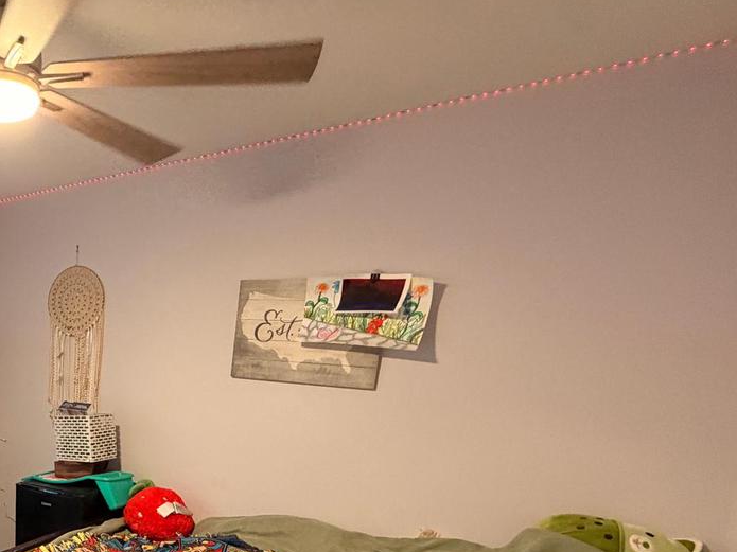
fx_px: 617
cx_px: 16
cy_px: 443
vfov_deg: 45.7
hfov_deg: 50.9
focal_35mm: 29
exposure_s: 1/60
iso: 400
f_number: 2.2
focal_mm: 2.22
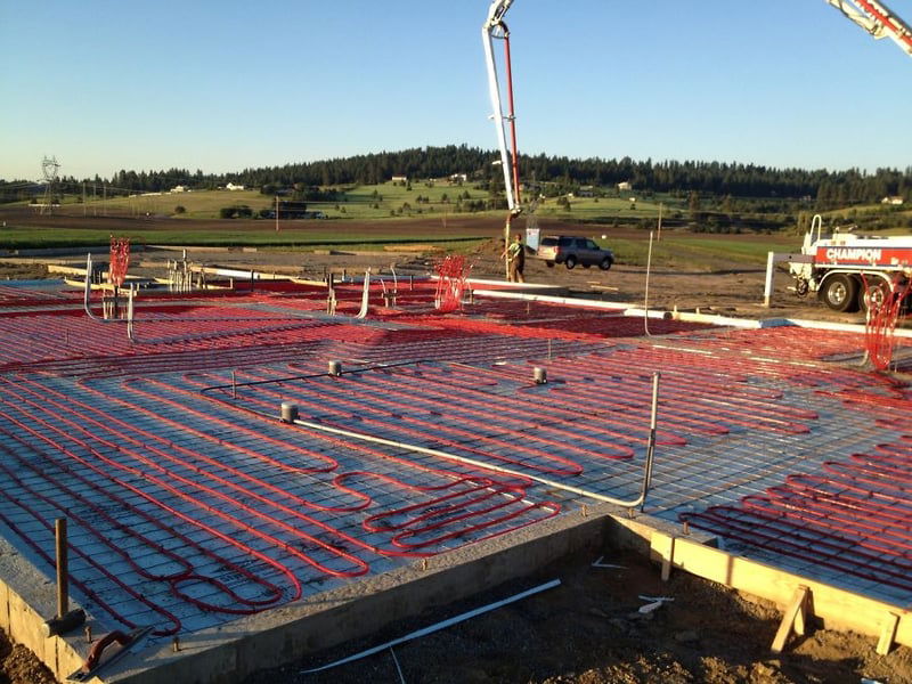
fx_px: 922
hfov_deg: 52.6
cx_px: 456
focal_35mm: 35
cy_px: 342
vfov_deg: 40.7
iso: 50
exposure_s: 1/569
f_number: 2.4
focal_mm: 4.28
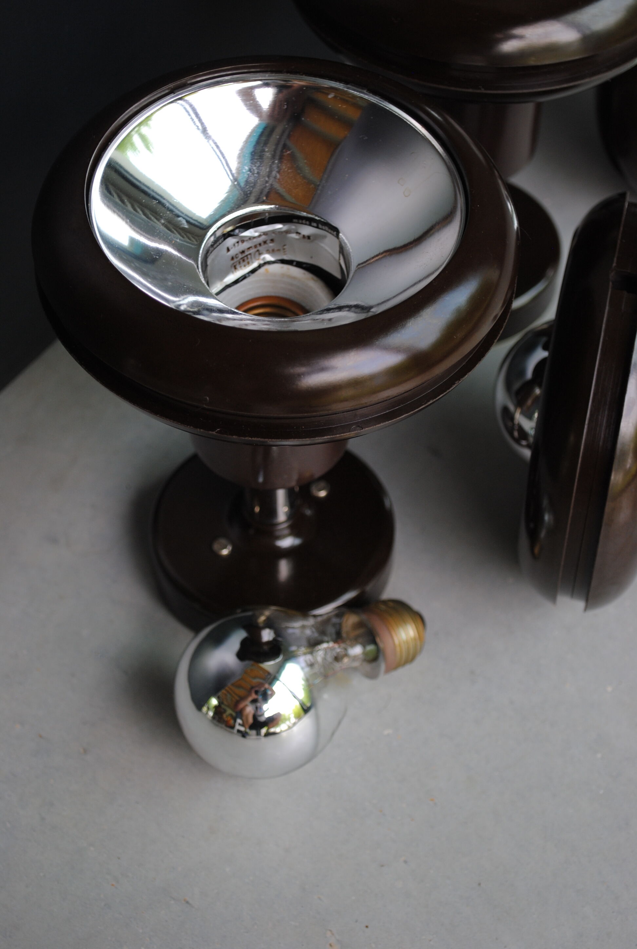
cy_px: 474
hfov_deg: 21.7
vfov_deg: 31.8
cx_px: 318
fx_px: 1664
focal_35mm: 63
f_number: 5.6
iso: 200
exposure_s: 1/125
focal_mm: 42
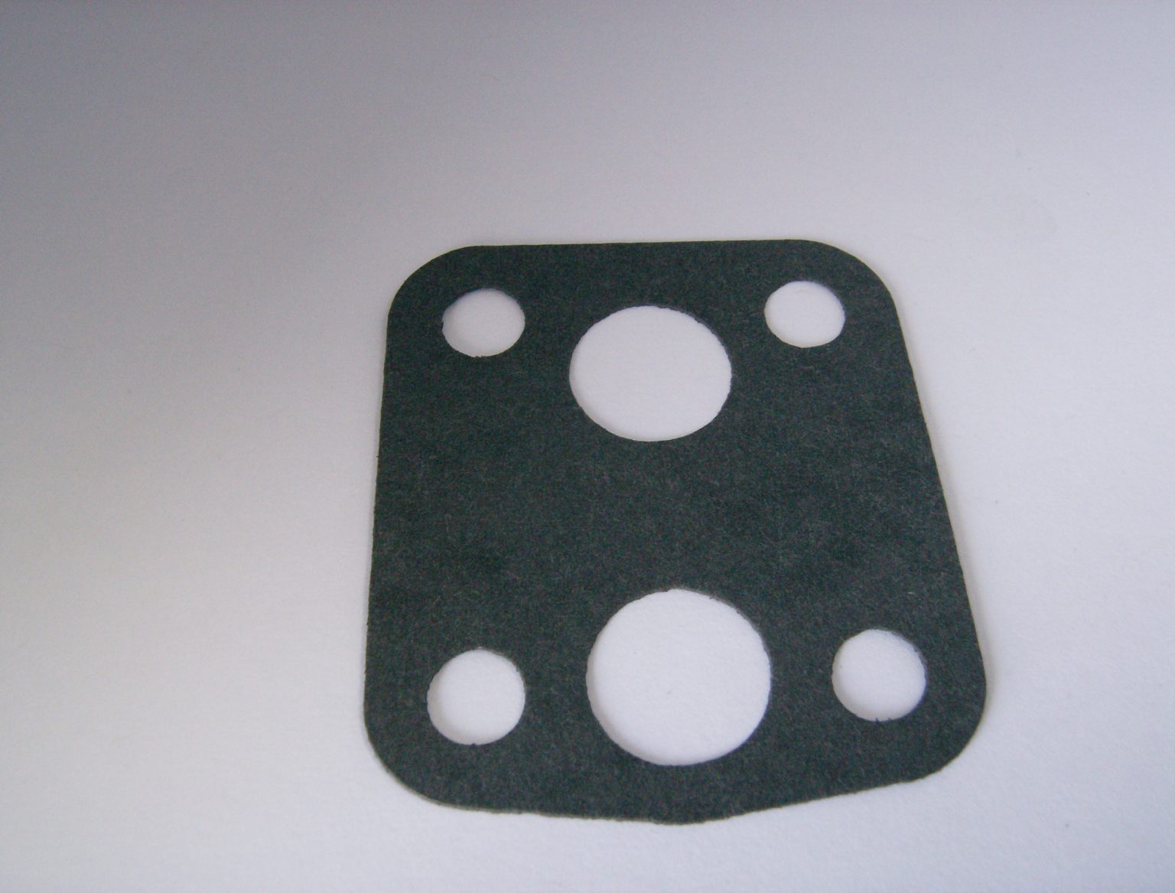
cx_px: 588
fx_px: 1228
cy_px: 446
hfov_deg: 51.1
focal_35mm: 36
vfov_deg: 40.0
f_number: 2.8
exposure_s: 1/24.1
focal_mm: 6
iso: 200
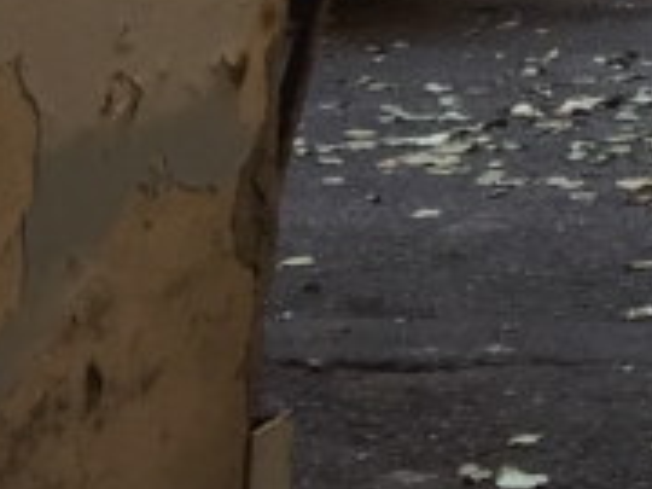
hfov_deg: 8.8
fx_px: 3466
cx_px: 1981
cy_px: -911
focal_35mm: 184
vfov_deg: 7.3
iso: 32
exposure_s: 1/115
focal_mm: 4.15
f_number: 2.2
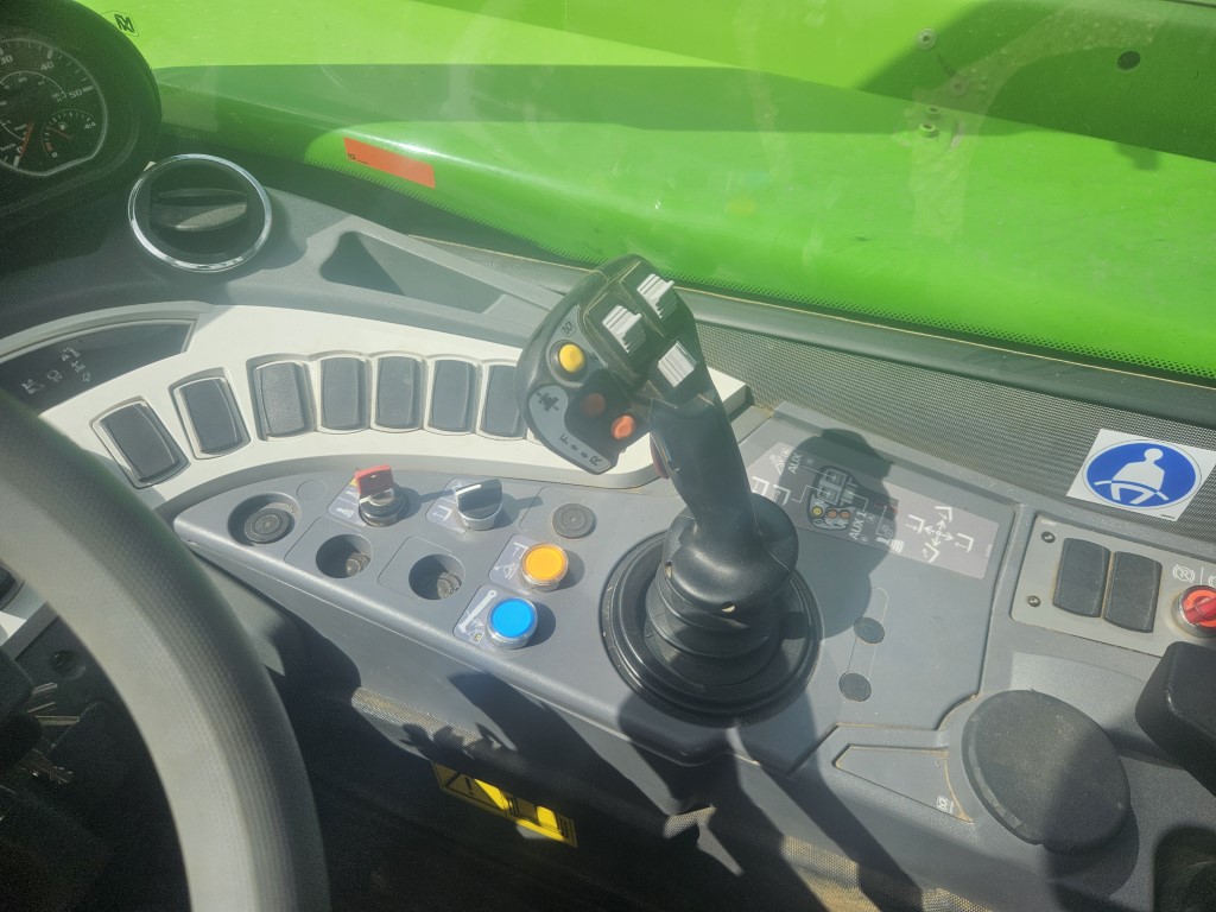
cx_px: 608
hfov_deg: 73.9
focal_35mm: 23
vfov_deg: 58.9
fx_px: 808
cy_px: 456
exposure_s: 1/1076
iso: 25
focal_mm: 5.4
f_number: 1.8
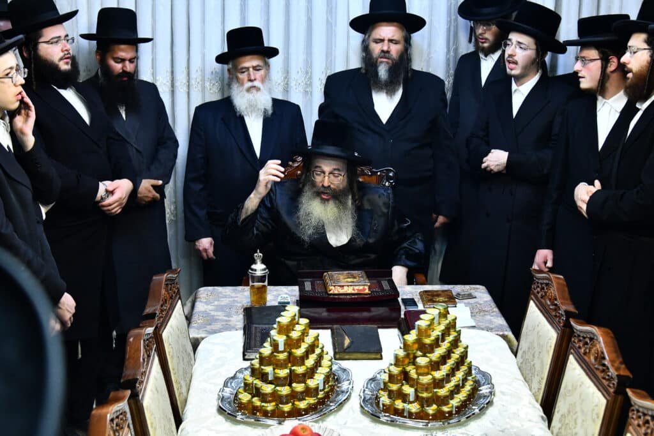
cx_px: 327
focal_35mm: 62
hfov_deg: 32.4
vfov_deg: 21.9
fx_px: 1126
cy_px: 218
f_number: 5.6
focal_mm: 62
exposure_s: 1/125
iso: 3200
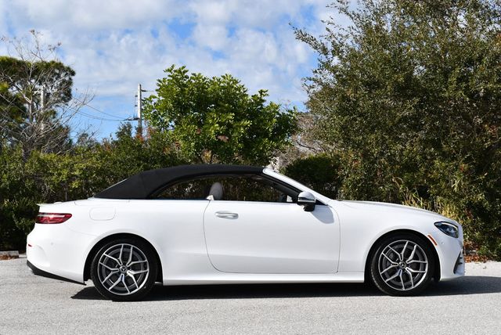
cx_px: 250
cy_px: 168
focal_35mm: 62
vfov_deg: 22.0
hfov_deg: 32.4
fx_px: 864
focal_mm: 31
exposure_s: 1/320
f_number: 9
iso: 100
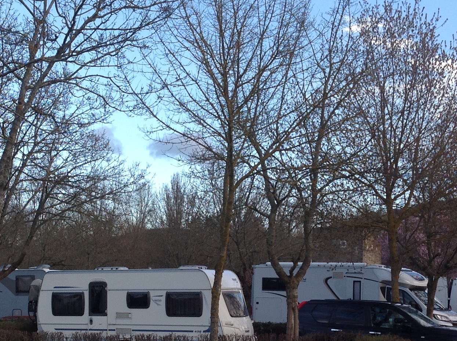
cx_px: 141
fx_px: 962
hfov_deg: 26.5
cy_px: 266
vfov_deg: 19.9
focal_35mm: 73
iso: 50
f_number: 2.4
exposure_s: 1/222
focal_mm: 4.28
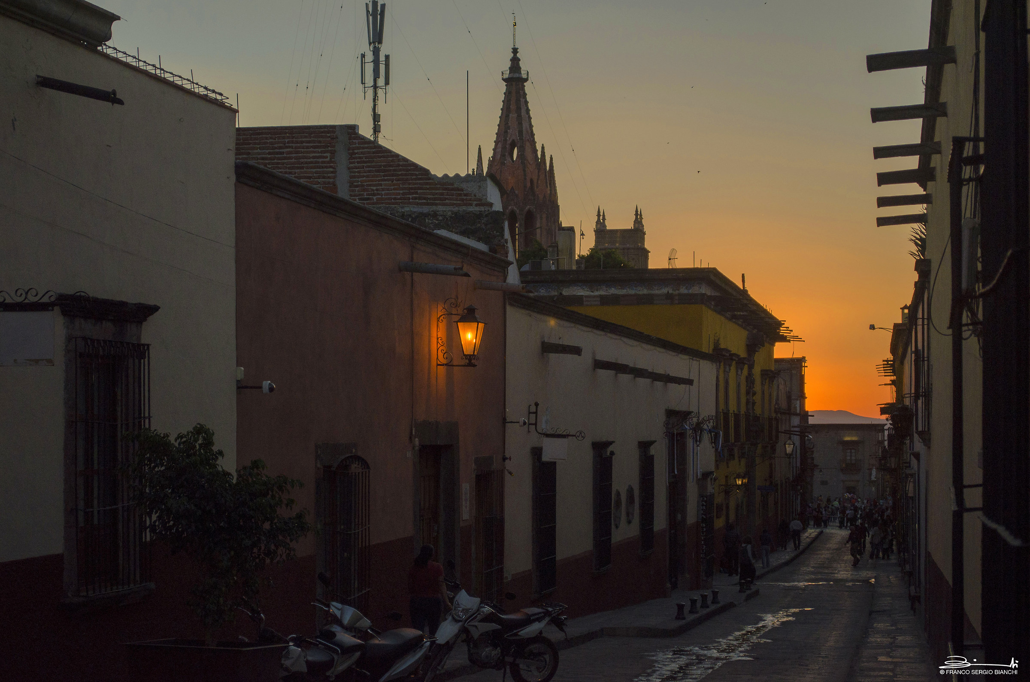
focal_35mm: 72
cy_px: 341
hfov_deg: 28.1
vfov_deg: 18.8
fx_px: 2055
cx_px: 515
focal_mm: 48
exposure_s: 1/1250
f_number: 5.6
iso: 400
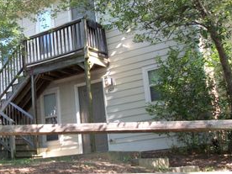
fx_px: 389
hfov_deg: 32.5
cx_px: 52
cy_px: 74
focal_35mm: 58
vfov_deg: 25.2
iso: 80
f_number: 2.9
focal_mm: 5.7
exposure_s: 1/80
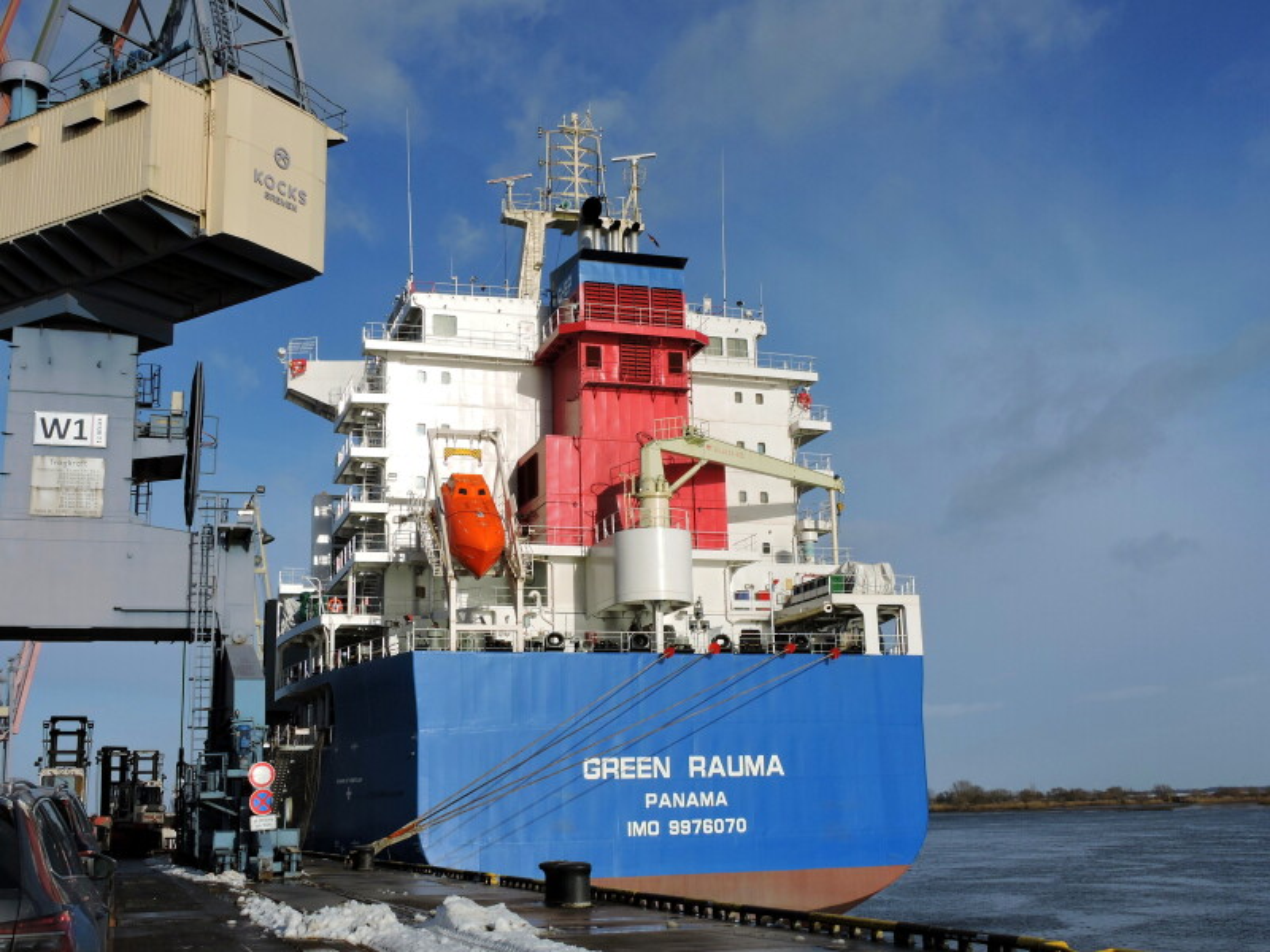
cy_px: 476
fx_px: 1468
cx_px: 635
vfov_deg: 36.0
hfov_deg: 46.8
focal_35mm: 40
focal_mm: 7.2
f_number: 5.3
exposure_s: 1/1250
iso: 100
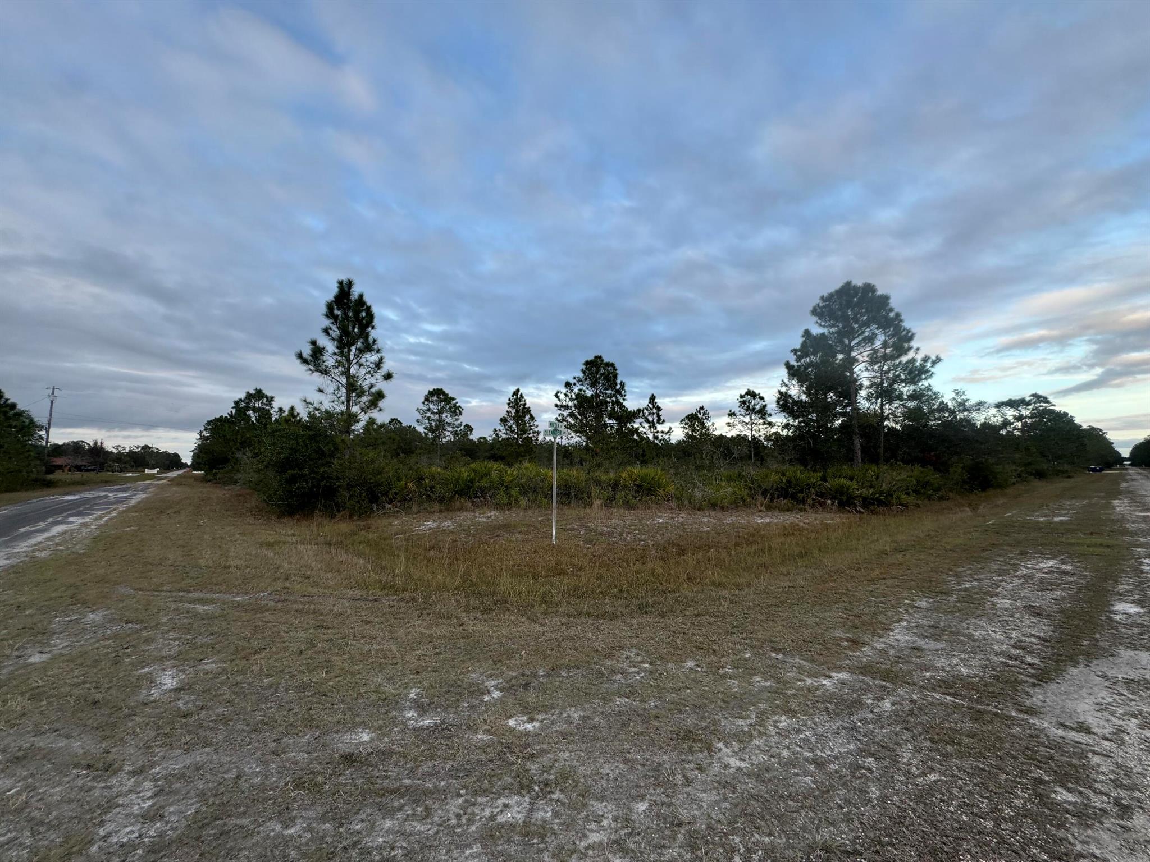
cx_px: 575
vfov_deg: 85.7
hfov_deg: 102.1
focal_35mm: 14
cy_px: 431
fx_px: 465
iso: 40
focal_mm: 2.22
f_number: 2.2
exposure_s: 1/235
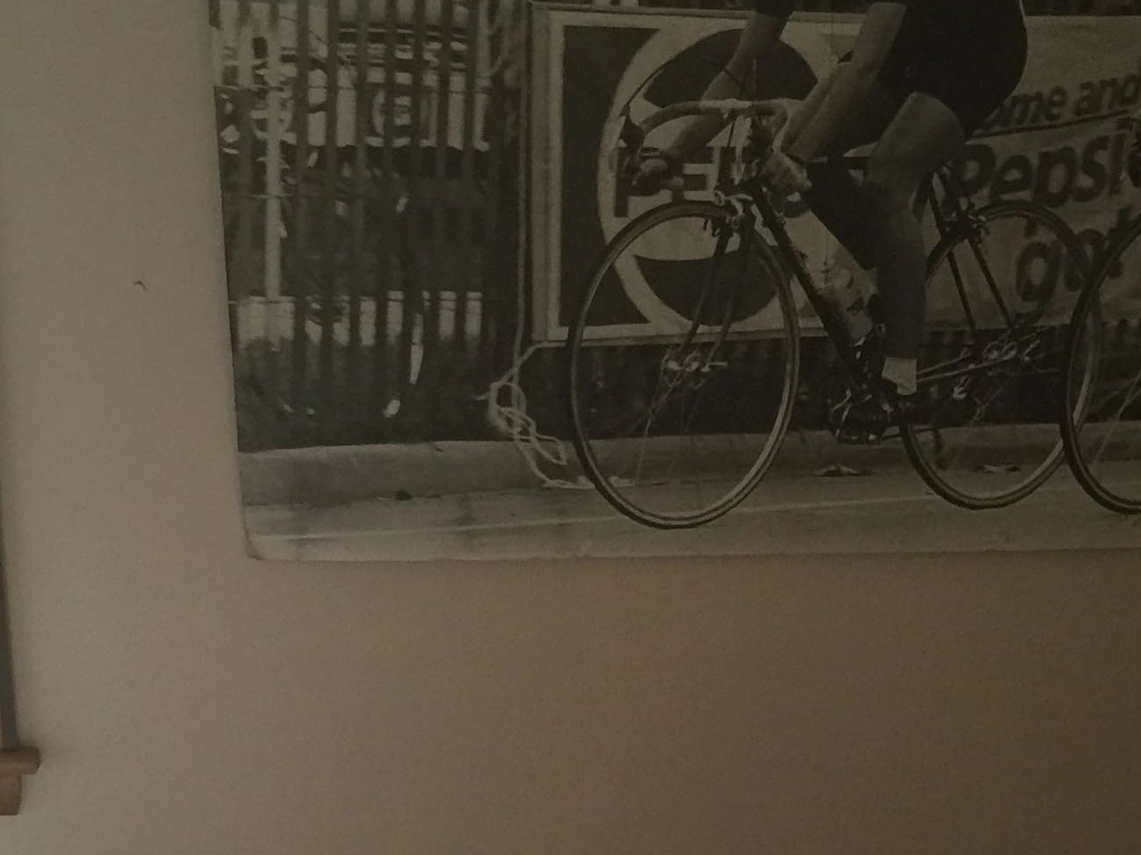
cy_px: 947
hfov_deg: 26.6
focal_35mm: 73
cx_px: 661
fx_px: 2406
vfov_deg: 19.3
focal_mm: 4.15
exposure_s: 1/15
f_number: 2.2
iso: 80
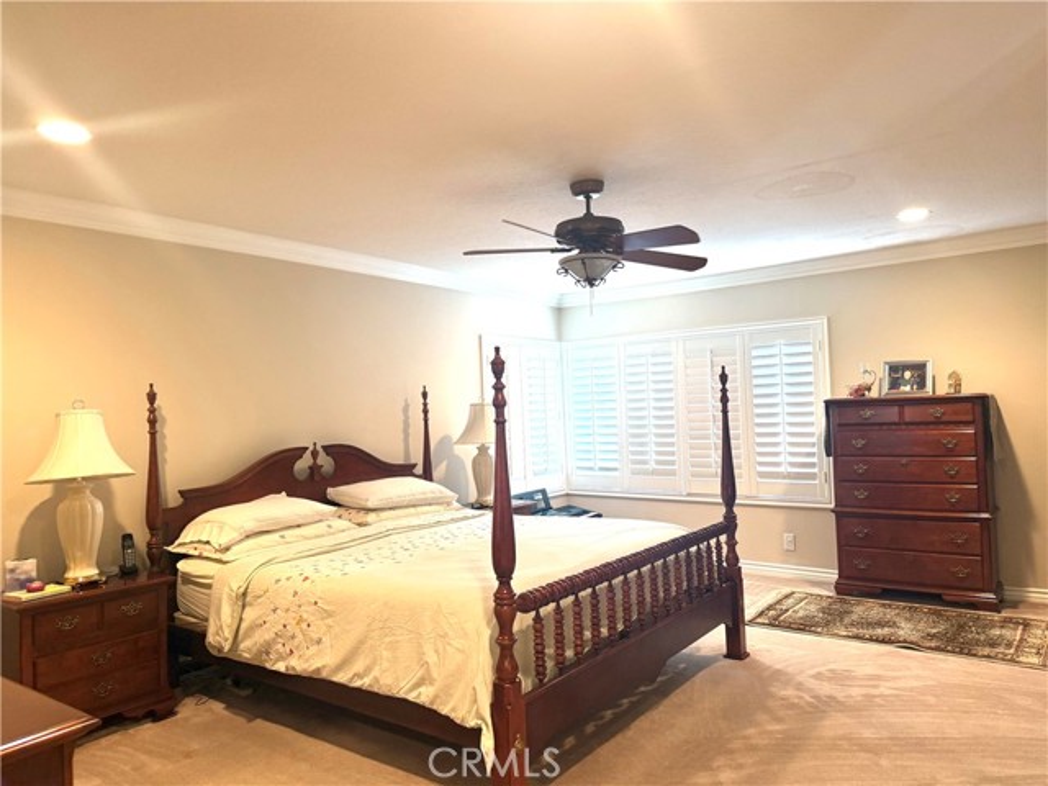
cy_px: 393
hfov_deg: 71.6
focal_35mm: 24
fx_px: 727
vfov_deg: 56.8
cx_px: 524
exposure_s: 1/60
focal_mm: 6.76
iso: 200
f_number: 1.78
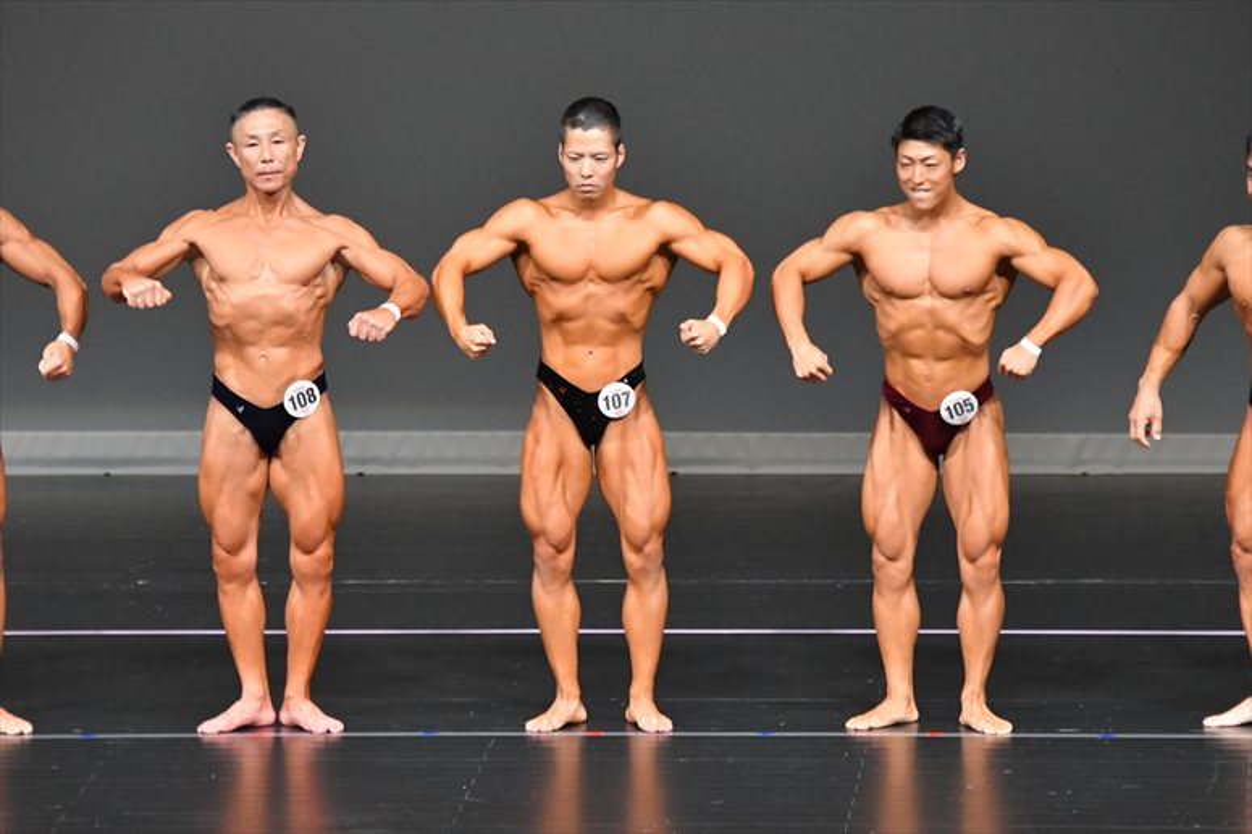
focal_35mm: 315
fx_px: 10950
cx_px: 626
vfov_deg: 4.4
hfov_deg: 6.5
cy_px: 417
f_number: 5.6
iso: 5000
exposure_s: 1/400
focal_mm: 210
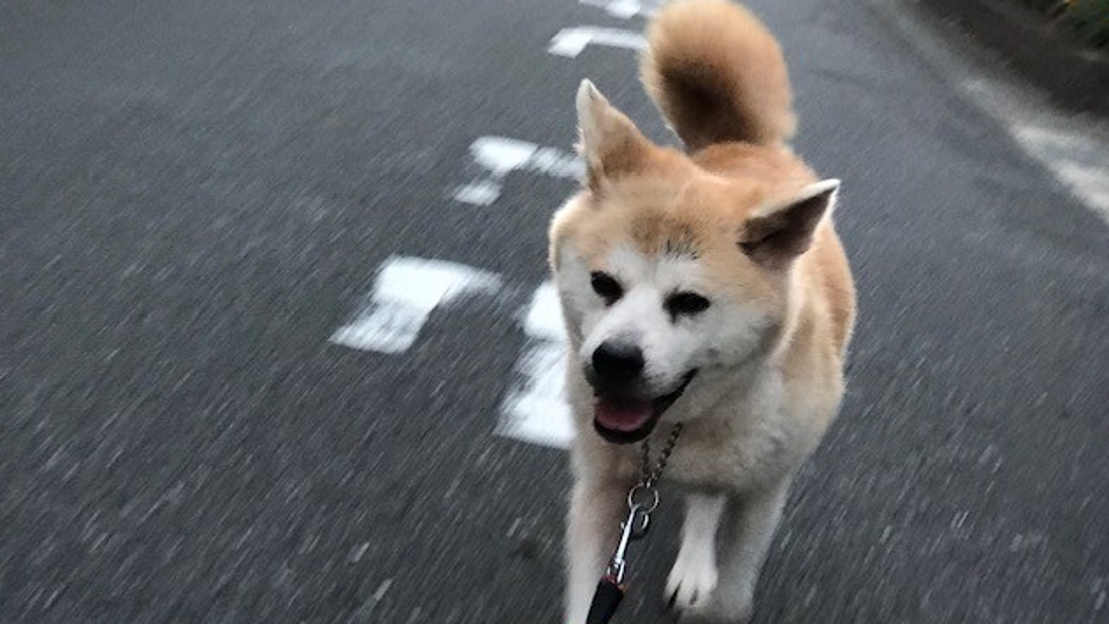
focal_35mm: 63
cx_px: 557
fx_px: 1853
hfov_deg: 33.3
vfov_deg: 19.1
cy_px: 388
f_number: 2.8
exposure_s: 1/50
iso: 400
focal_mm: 6.6
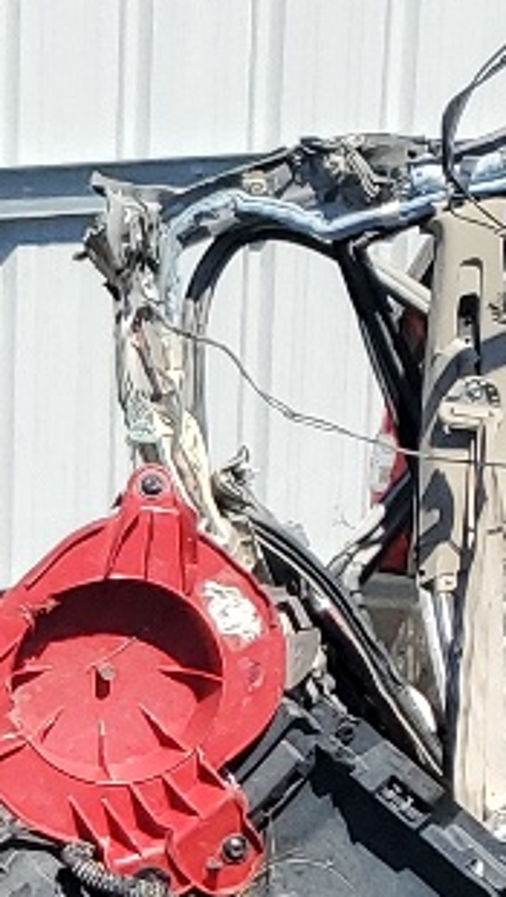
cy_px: 1392
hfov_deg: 7.1
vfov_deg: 13.7
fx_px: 3473
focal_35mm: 146
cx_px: -1220
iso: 50
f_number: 1.5
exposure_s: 1/3333
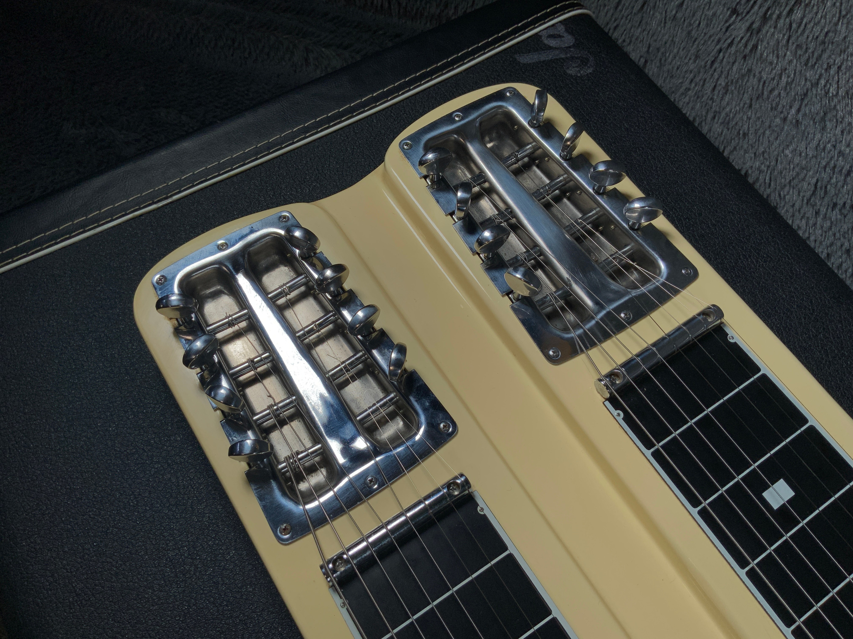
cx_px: 426
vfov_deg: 48.2
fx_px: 715
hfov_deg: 61.7
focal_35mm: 29
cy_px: 320
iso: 16
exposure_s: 1/666
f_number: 1.8
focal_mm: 3
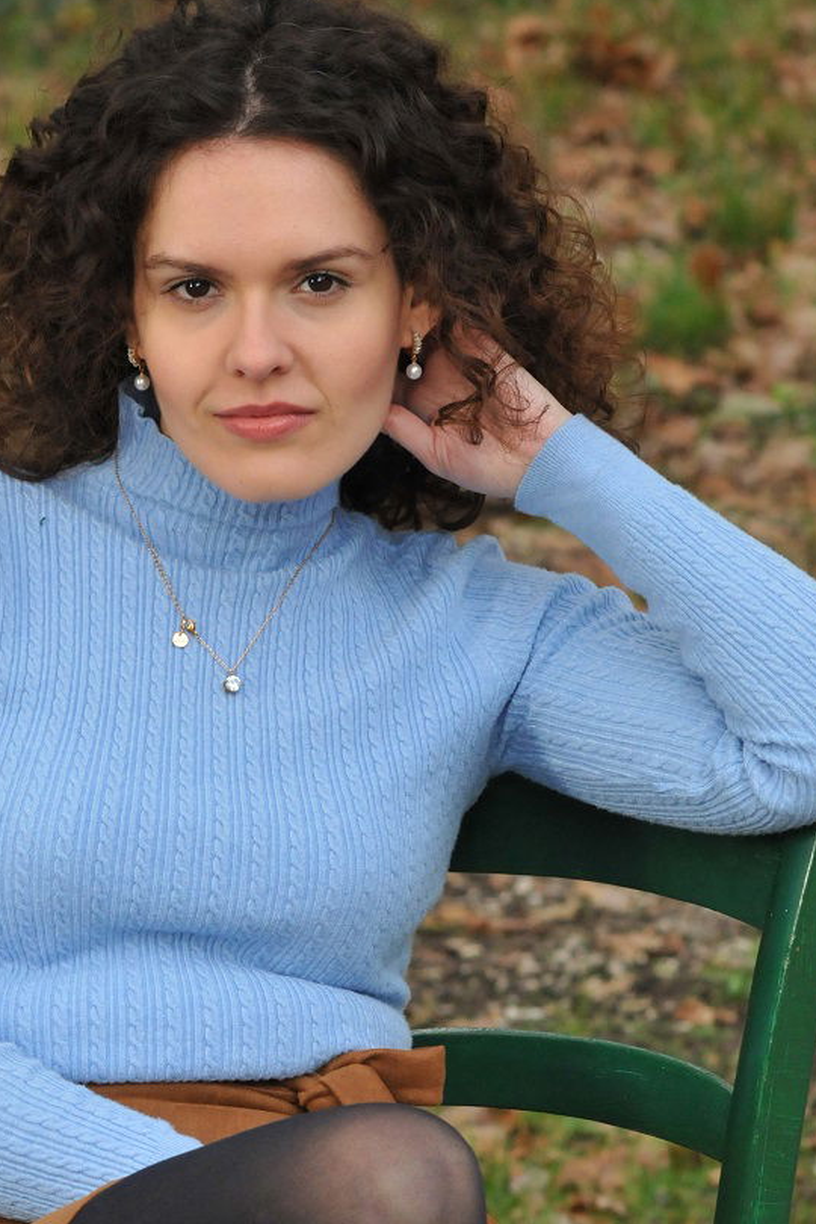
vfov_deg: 9.4
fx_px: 7445
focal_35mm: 219
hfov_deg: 6.3
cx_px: 226
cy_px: 794
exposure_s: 1/200
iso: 1000
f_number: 7.1
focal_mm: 92
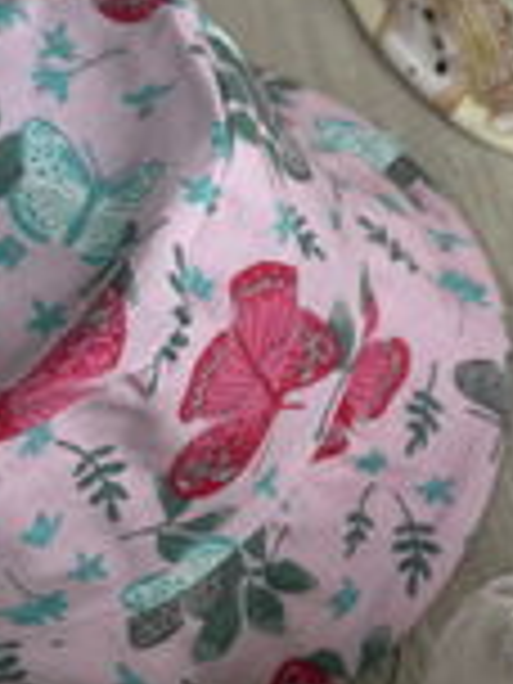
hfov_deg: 15.9
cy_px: 493
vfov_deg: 21.4
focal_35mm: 91
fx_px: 1798
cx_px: 536
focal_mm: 5.1
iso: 40
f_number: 1.6
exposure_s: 1/121
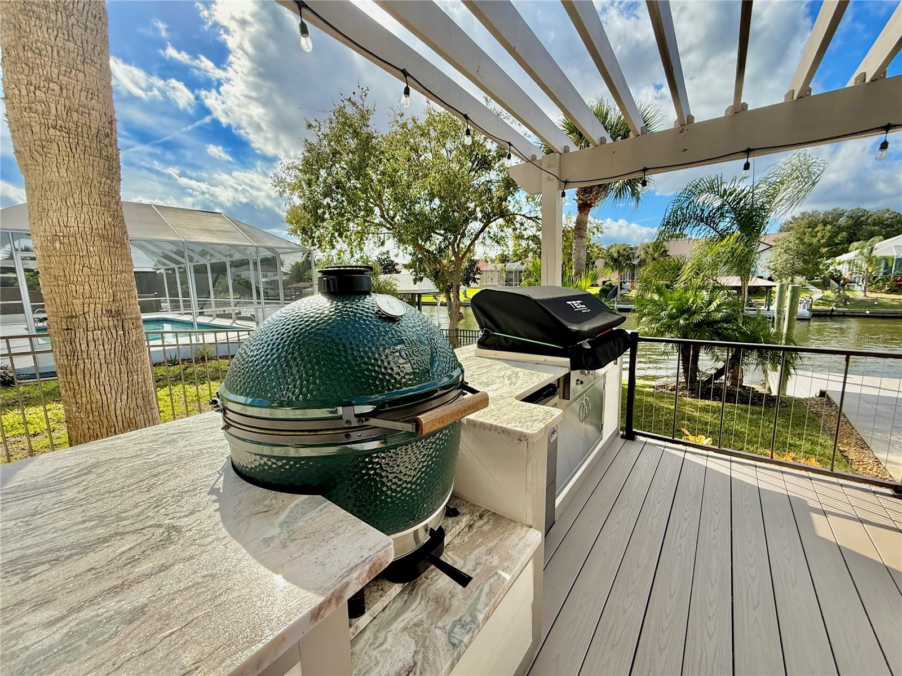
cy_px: 338
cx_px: 451
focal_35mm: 14
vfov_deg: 85.6
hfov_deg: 102.1
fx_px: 365
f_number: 2.2
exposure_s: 1/1497
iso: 64
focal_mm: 2.22
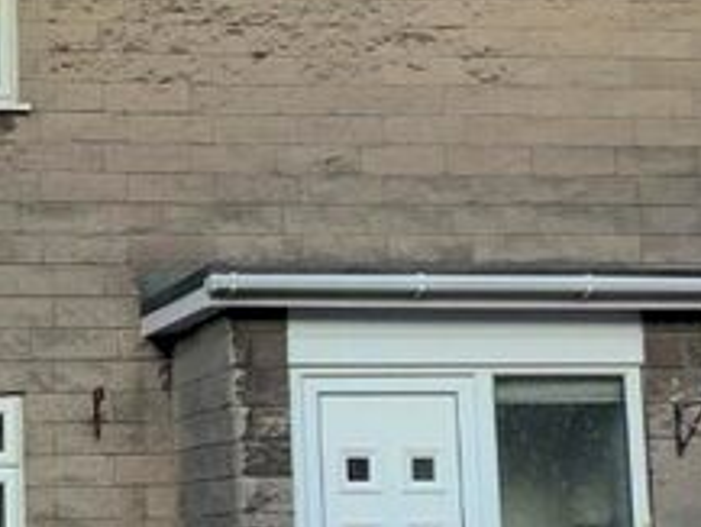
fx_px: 2026
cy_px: 296
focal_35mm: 100
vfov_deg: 14.8
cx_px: -39
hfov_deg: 19.0
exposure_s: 1/271
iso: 25
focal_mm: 3.3
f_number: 2.4
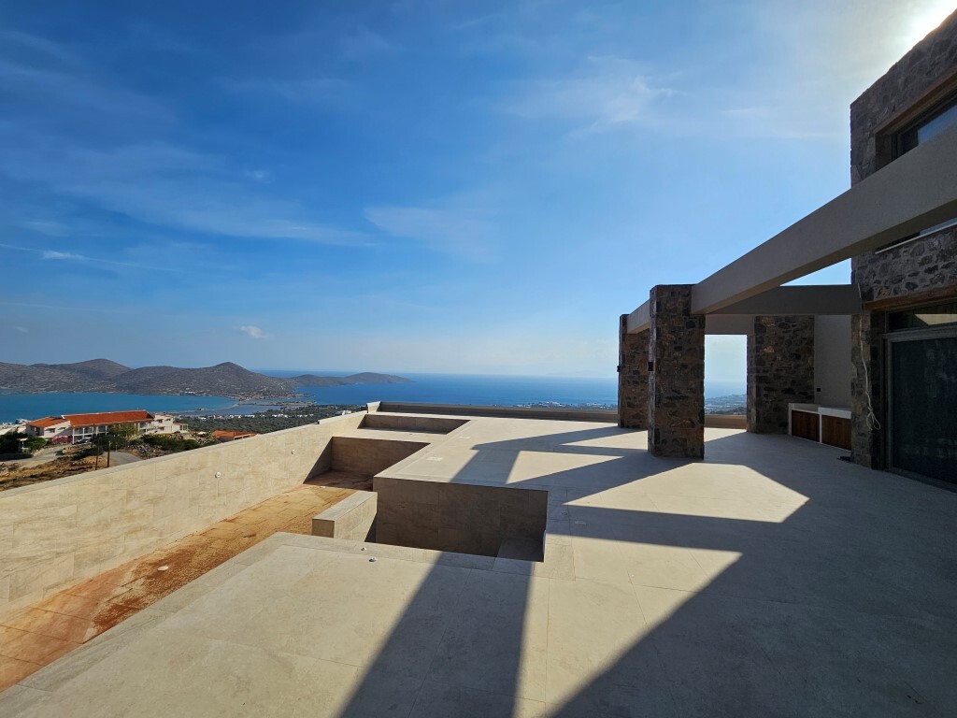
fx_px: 359
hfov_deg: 106.2
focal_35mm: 13
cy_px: 359
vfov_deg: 89.9
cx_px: 478
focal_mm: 2.2
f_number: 2.2
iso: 50
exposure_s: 1/5638
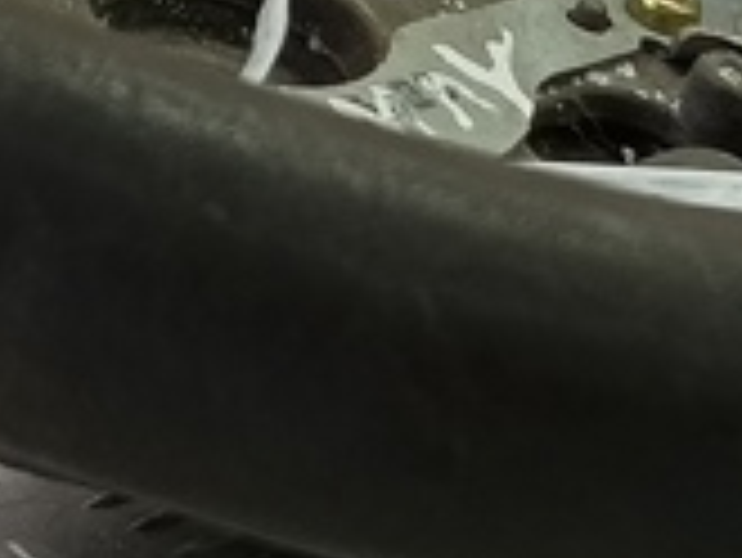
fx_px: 3067
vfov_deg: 10.1
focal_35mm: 143
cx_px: 342
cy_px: -202
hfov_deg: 13.8
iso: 128
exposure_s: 1/50
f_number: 1.6
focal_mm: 4.11
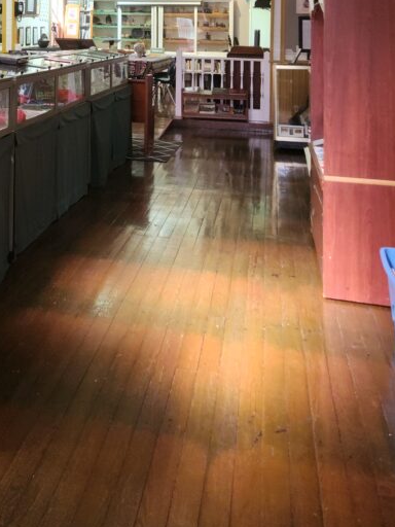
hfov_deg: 30.2
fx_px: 700
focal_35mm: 46
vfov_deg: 37.1
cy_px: 4
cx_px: 43
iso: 160
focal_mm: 5.4
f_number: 1.8
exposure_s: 1/60
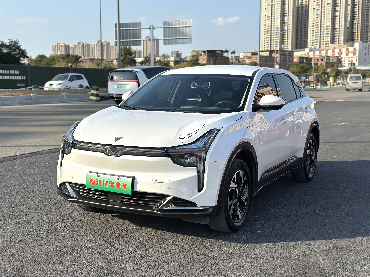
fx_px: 513
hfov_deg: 39.7
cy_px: 138
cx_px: 185
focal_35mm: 48
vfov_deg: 30.3
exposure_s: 1/5556
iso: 100
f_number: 1.78
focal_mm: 6.86
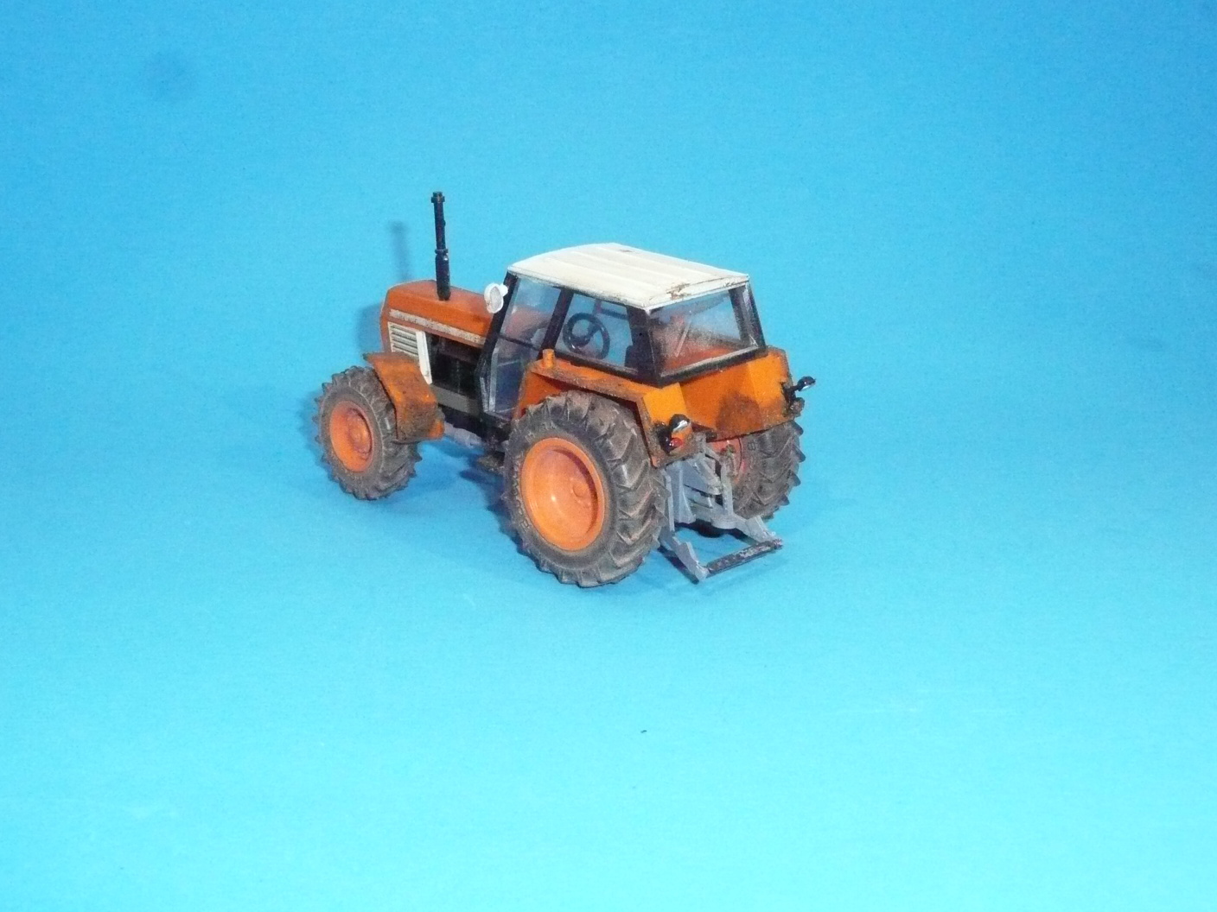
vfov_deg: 30.3
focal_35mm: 48
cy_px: 456
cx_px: 608
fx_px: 1688
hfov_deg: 39.7
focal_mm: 7.8
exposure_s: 1/640
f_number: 4.2
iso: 1250
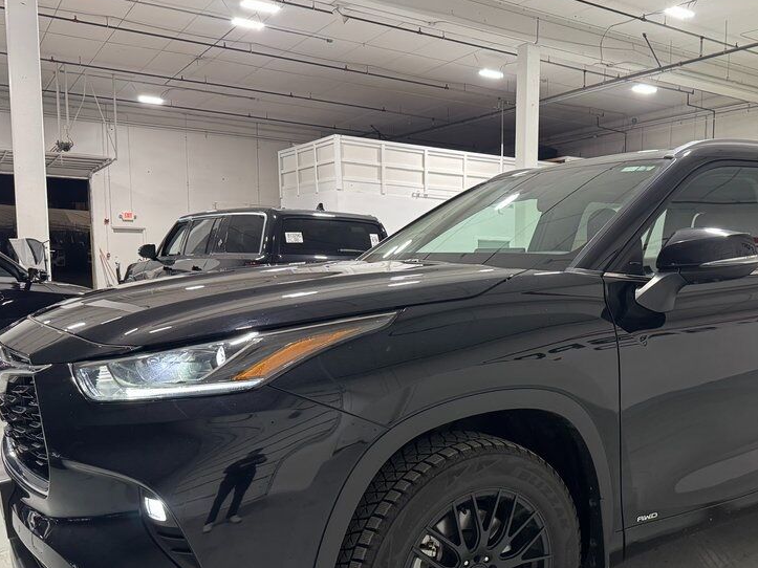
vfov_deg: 41.4
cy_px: 359
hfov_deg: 52.8
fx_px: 744
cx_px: 514
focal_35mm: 34
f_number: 1.78
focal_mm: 6.76
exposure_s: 1/60
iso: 400
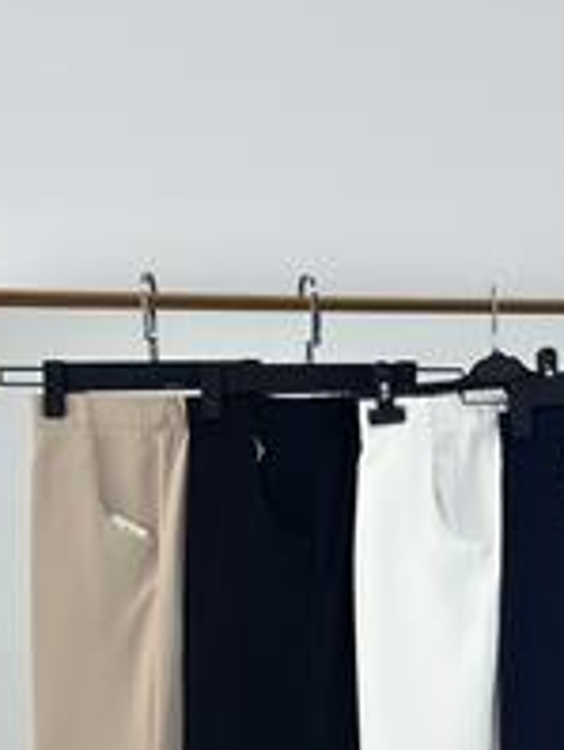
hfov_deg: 14.8
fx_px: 2168
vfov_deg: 19.3
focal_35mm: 100
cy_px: 646
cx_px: 413
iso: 80
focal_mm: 6.86
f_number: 1.78
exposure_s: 1/471
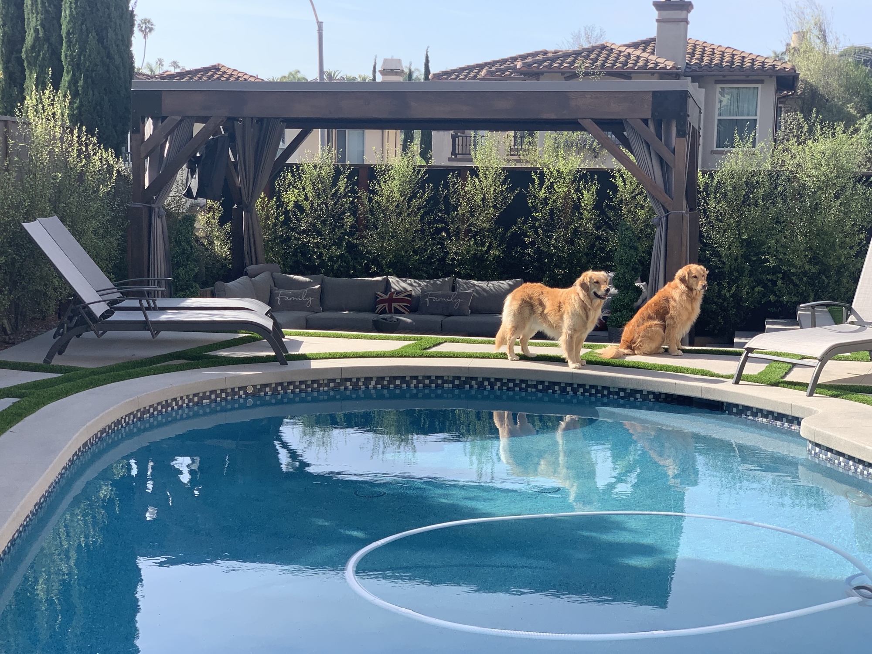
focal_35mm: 52
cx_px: 436
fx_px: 1310
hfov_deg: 36.8
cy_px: 327
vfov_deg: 28.0
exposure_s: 1/500
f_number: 2.4
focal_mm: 6
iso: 16
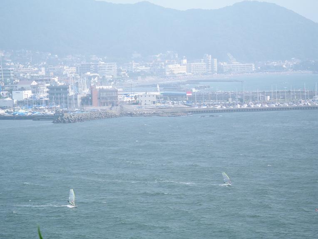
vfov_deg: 8.0
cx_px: 159
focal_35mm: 187
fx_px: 1719
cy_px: 120
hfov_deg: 10.6
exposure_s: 1/200
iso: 80
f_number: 7.2
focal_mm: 39
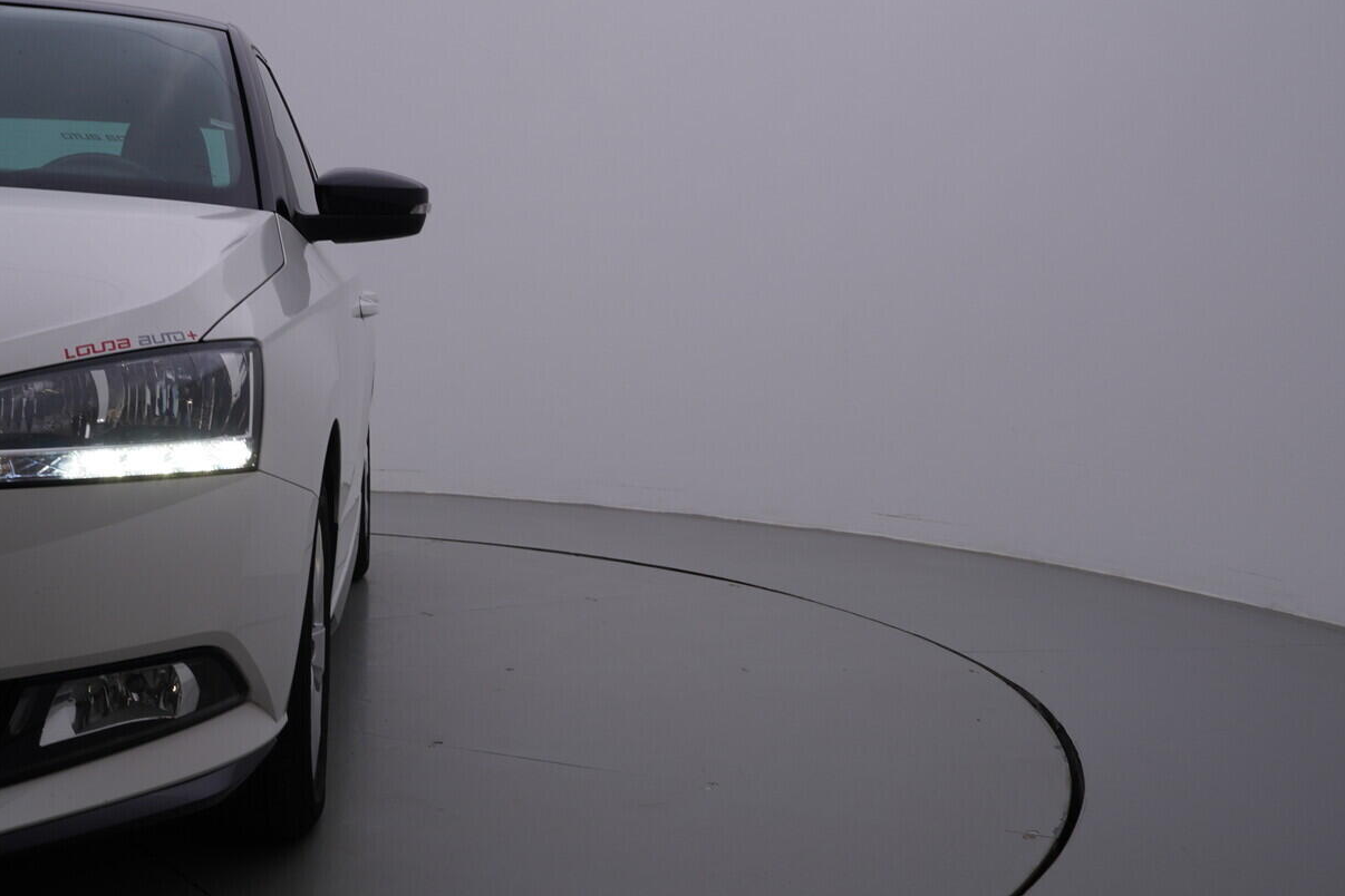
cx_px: 586
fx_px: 1606
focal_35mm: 43
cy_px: 505
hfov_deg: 45.3
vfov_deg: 31.2
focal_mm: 24
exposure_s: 1/60
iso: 125
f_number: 8
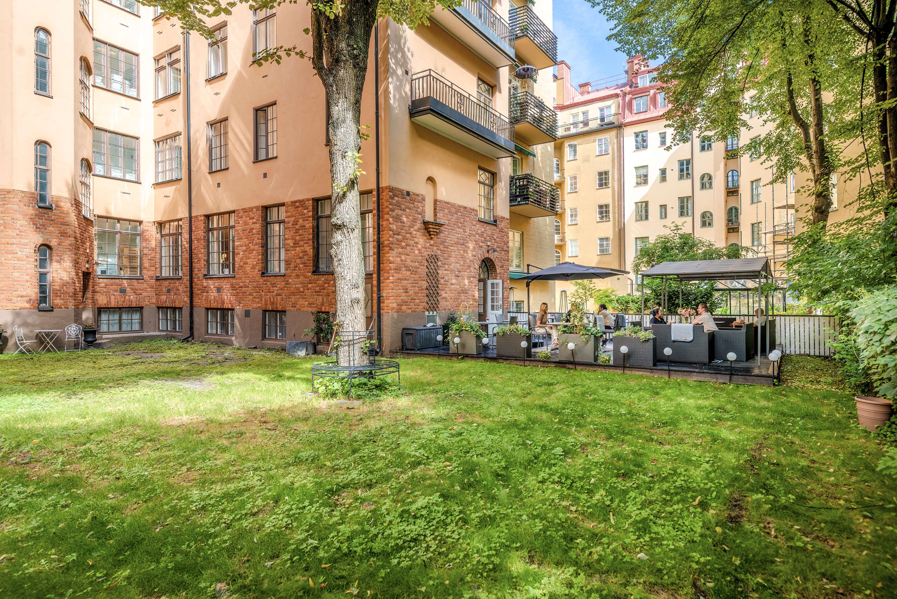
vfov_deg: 64.6
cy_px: 300
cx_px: 448
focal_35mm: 19
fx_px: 474
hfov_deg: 86.9
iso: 100
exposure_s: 1/160
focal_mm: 19
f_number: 6.3
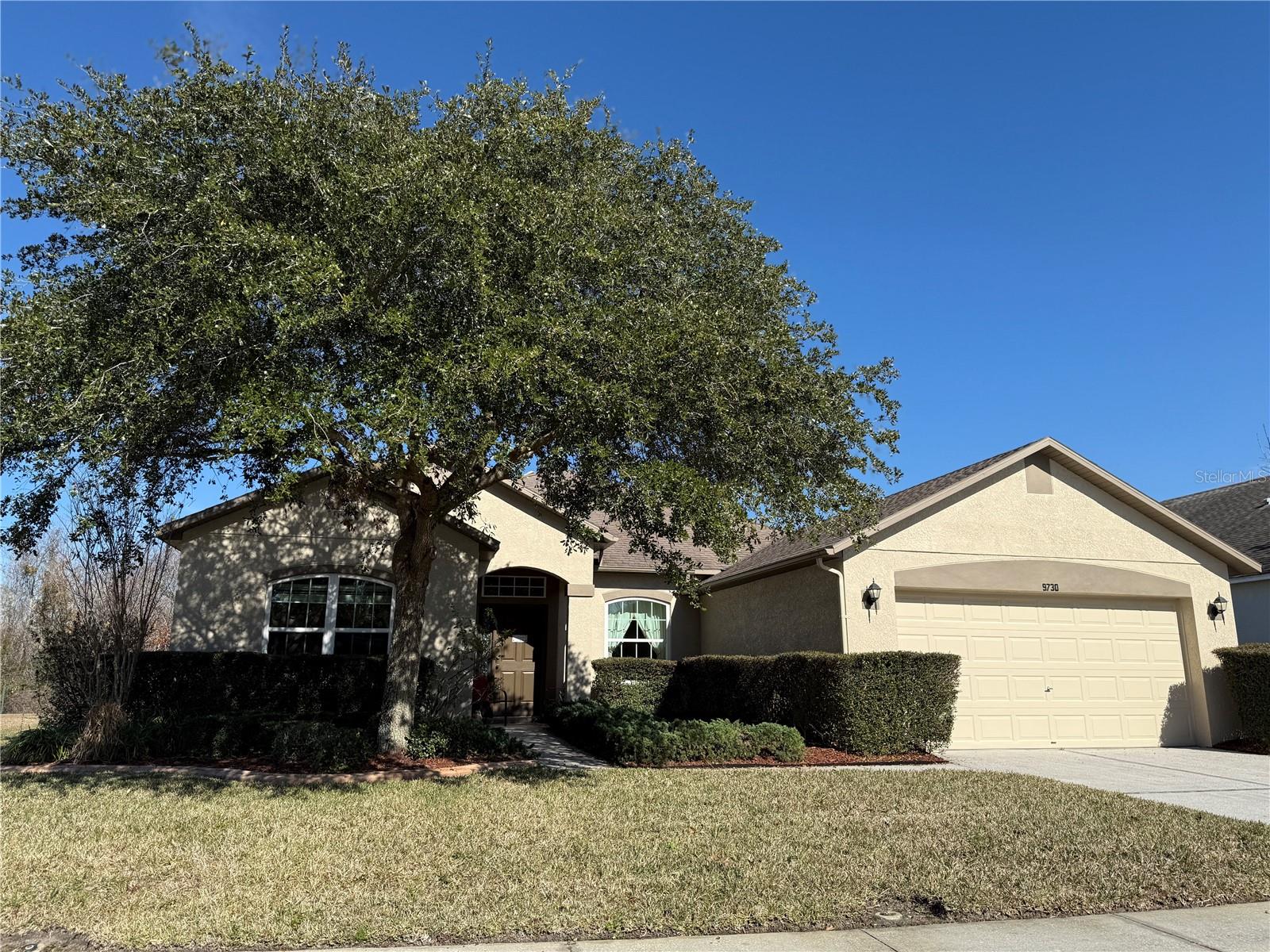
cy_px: 476
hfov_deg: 71.6
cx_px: 635
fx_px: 881
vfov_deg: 56.8
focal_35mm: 24
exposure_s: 1/4167
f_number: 1.78
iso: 80
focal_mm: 6.76
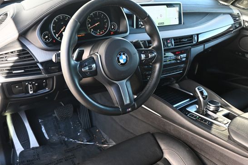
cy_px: 81
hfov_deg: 55.4
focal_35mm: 34
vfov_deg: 38.5
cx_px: 124
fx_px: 236
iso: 560
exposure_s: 1/125
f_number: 3.8
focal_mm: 19.5
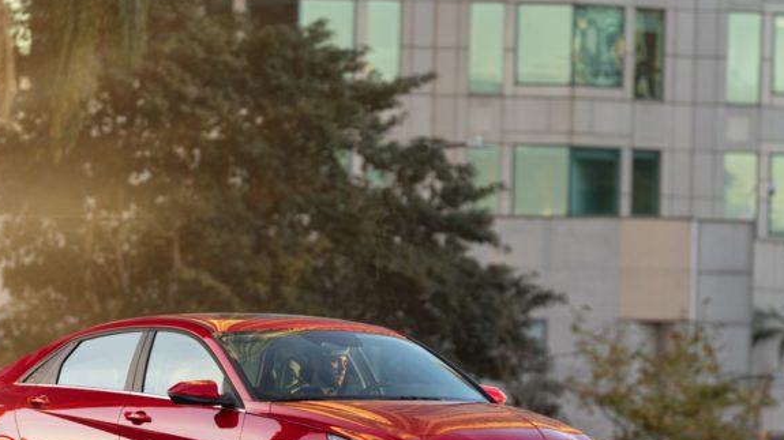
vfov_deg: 4.3
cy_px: 317
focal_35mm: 280
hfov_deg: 7.7
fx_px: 5819
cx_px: 288
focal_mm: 200
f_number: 4
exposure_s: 1/250
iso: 250
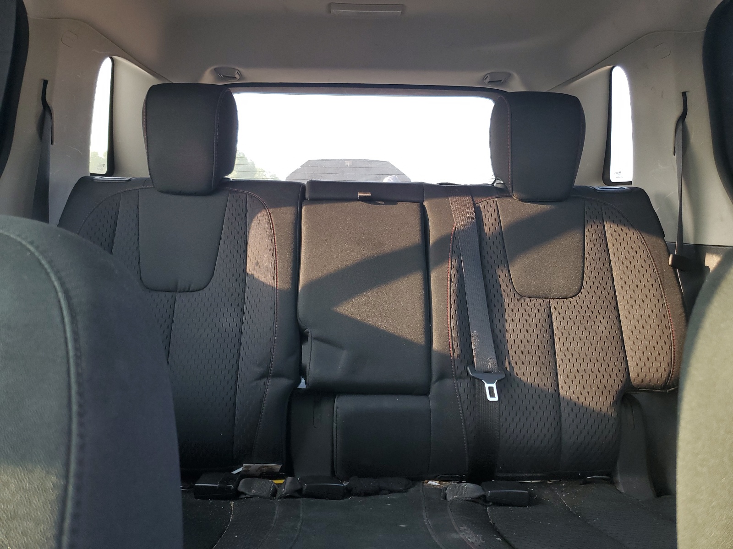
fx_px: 551
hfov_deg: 67.3
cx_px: 366
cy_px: 274
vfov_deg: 53.1
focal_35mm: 26
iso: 61
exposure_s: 1/60.2
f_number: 1.5
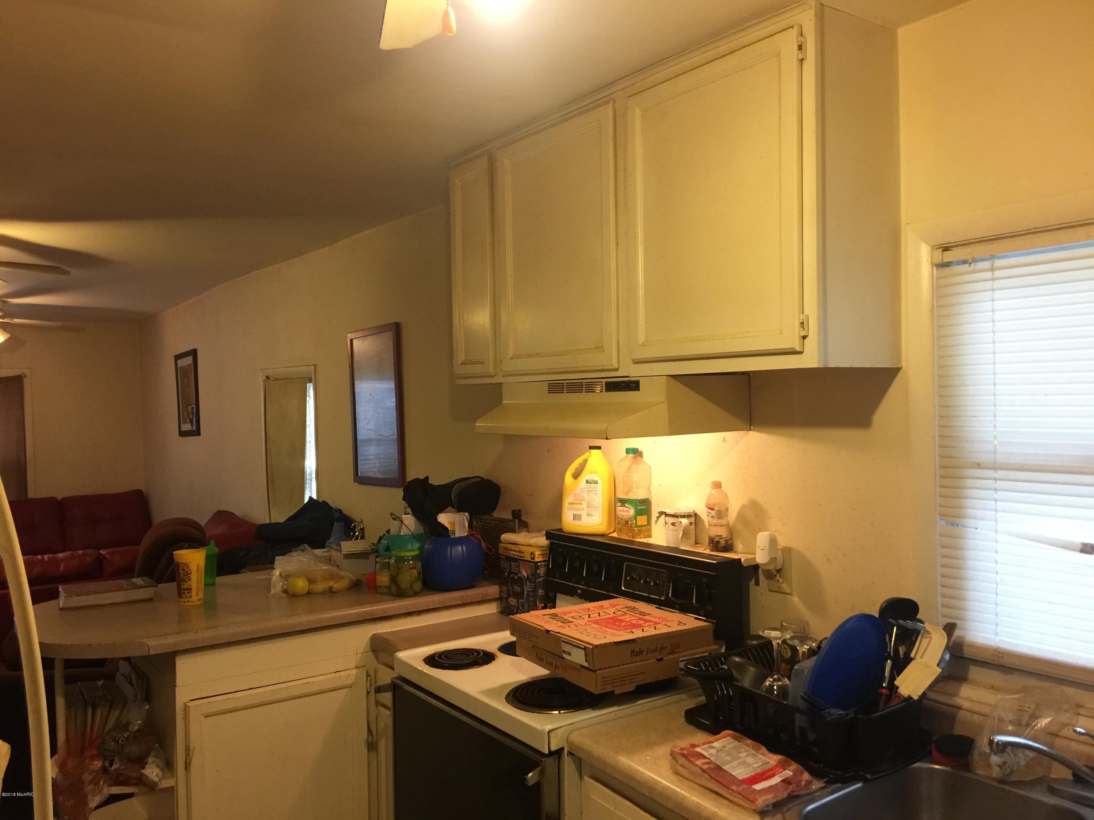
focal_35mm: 29
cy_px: 410
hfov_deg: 61.7
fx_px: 917
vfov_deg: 48.2
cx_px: 547
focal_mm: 4.15
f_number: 2.2
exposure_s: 1/15
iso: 100
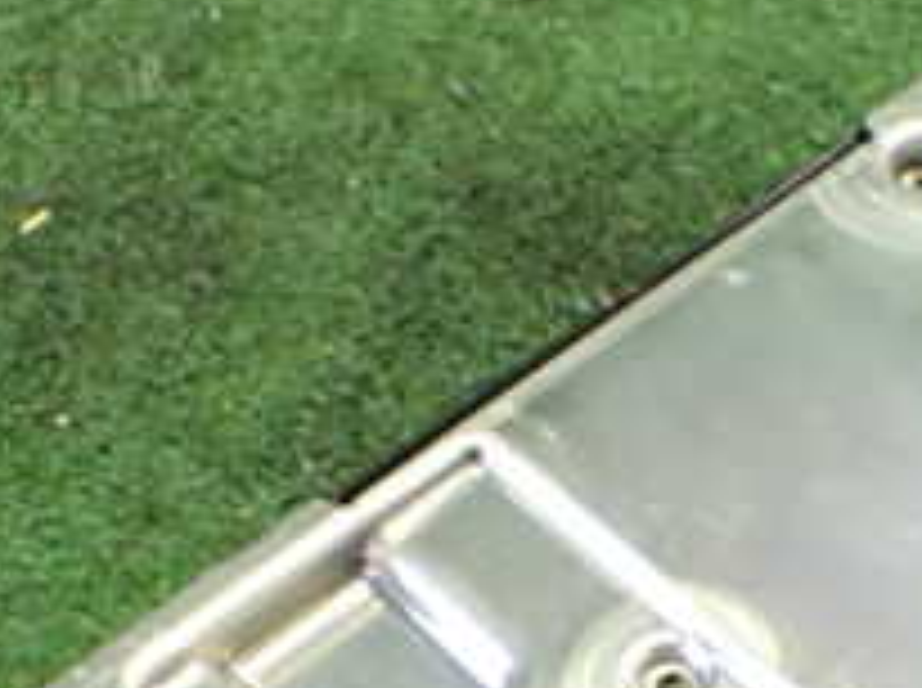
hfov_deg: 22.1
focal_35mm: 88
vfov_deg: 16.1
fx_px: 2340
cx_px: 675
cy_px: 832
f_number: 2.3
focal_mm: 5.4
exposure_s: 1/30
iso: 800
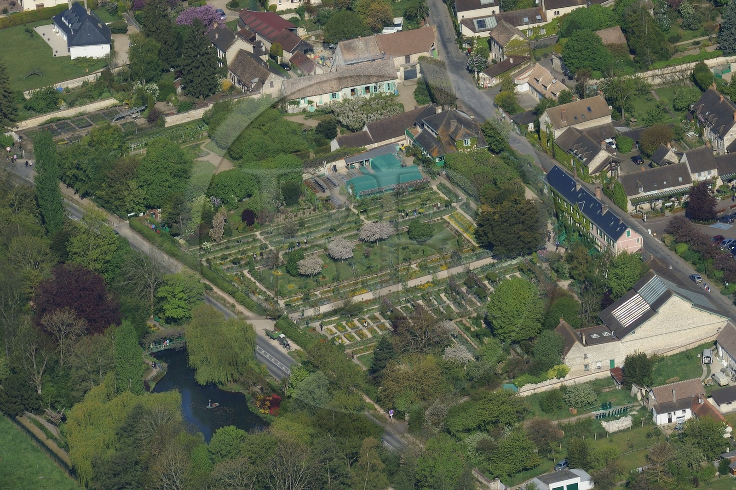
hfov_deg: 10.3
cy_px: 245
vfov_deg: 6.9
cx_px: 368
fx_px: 4088
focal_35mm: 200
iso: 400
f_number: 7.1
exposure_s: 1/1250
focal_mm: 200
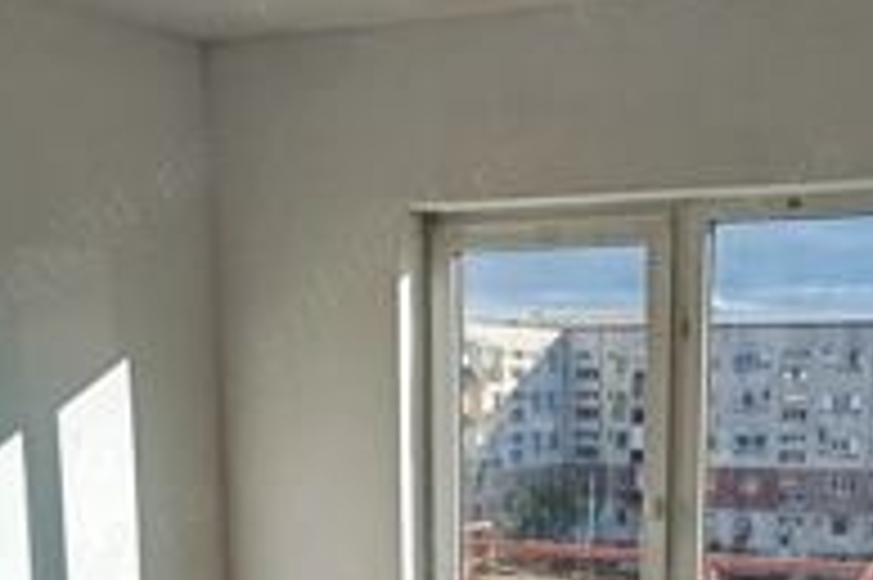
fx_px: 1454
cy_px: 661
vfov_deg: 21.3
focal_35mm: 60
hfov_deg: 33.3
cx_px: 544
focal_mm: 4.22
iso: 114
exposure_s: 1/238
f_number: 1.8
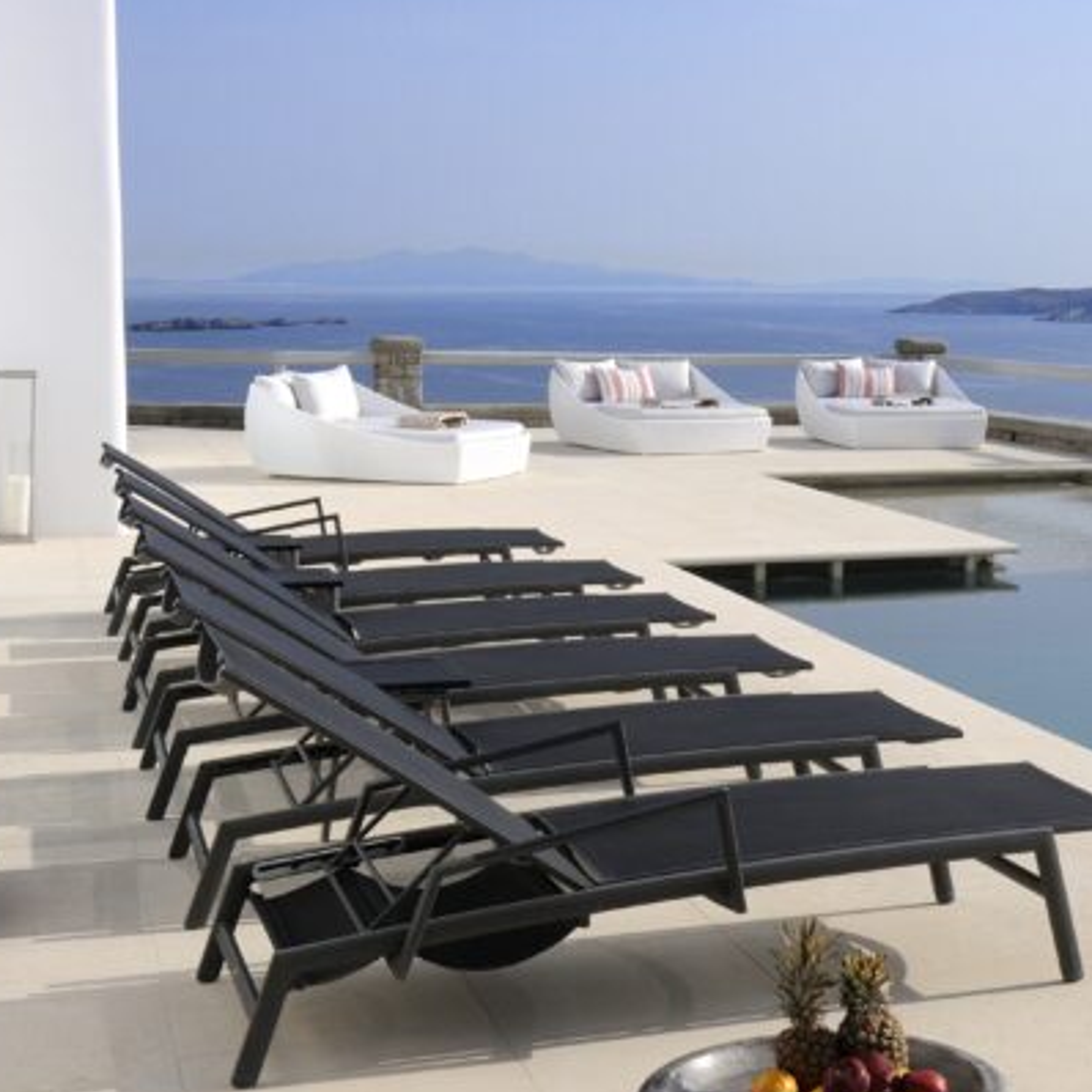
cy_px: 494
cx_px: 971
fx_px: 2106
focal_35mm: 59
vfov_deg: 29.1
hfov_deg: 28.0
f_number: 16
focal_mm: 24
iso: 200
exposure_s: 1/160
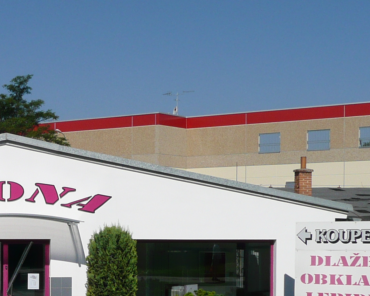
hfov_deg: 21.2
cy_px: 262
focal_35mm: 88
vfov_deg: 17.2
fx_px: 964
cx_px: 29
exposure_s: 1/500
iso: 100
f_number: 9
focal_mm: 5.5
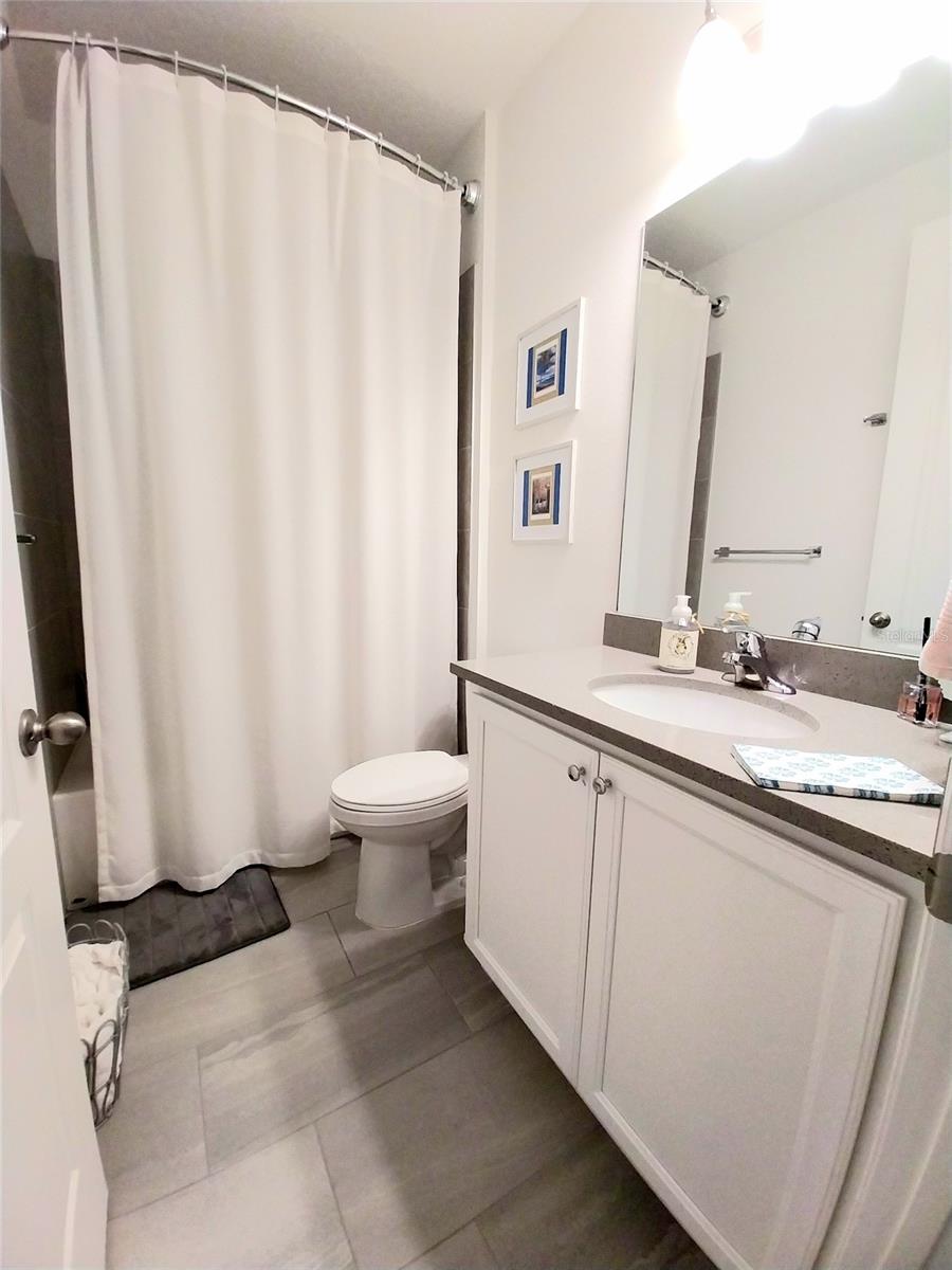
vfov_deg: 106.2
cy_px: 635
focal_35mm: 13
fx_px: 477
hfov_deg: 89.9
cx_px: 476
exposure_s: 1/60.2
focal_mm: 1.13
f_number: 2.2
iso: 126
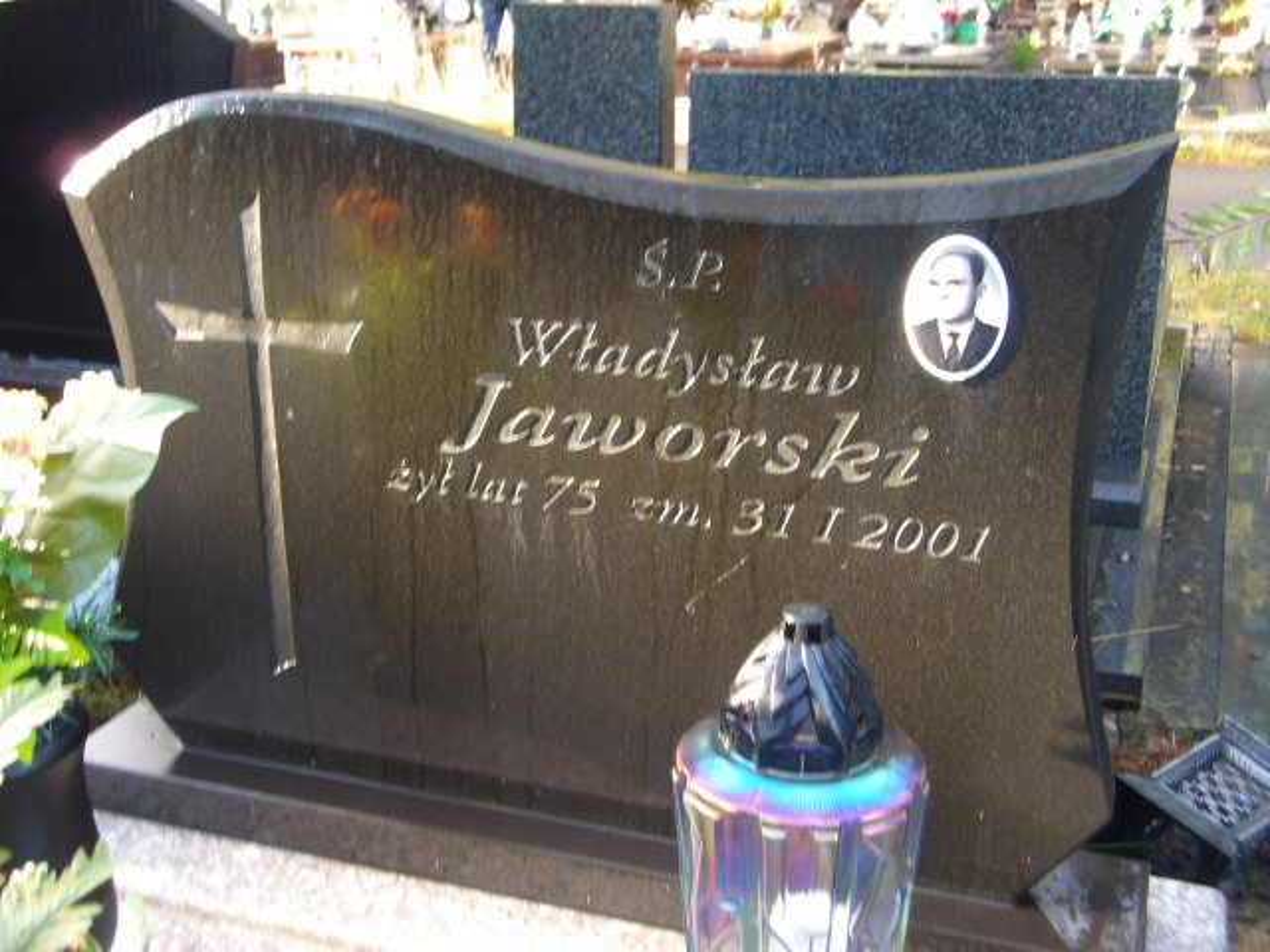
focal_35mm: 42
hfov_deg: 44.8
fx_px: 1541
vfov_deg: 34.3
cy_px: 476
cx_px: 635
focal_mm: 7.6
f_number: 3.7
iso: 108
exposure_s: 1/30
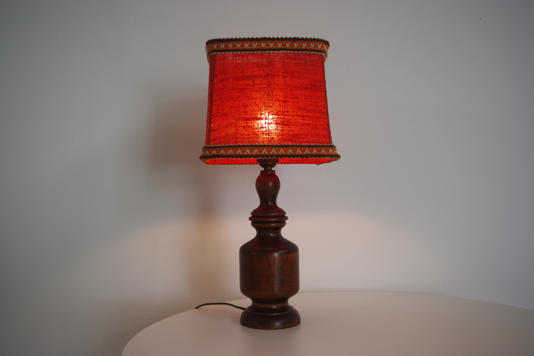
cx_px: 267
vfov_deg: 34.2
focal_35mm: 39
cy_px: 178
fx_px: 578
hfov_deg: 49.6
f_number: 4
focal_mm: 26.25
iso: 400
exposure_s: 1/125
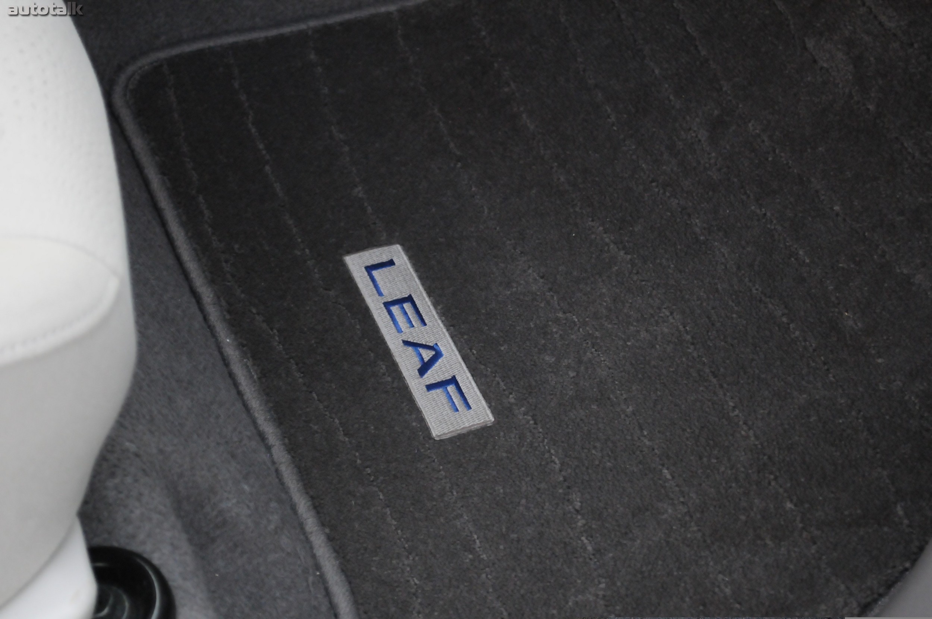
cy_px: 310
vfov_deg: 16.5
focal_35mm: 82
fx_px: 2133
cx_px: 466
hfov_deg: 24.6
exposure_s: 1/100
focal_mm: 55
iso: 2000
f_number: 5.6
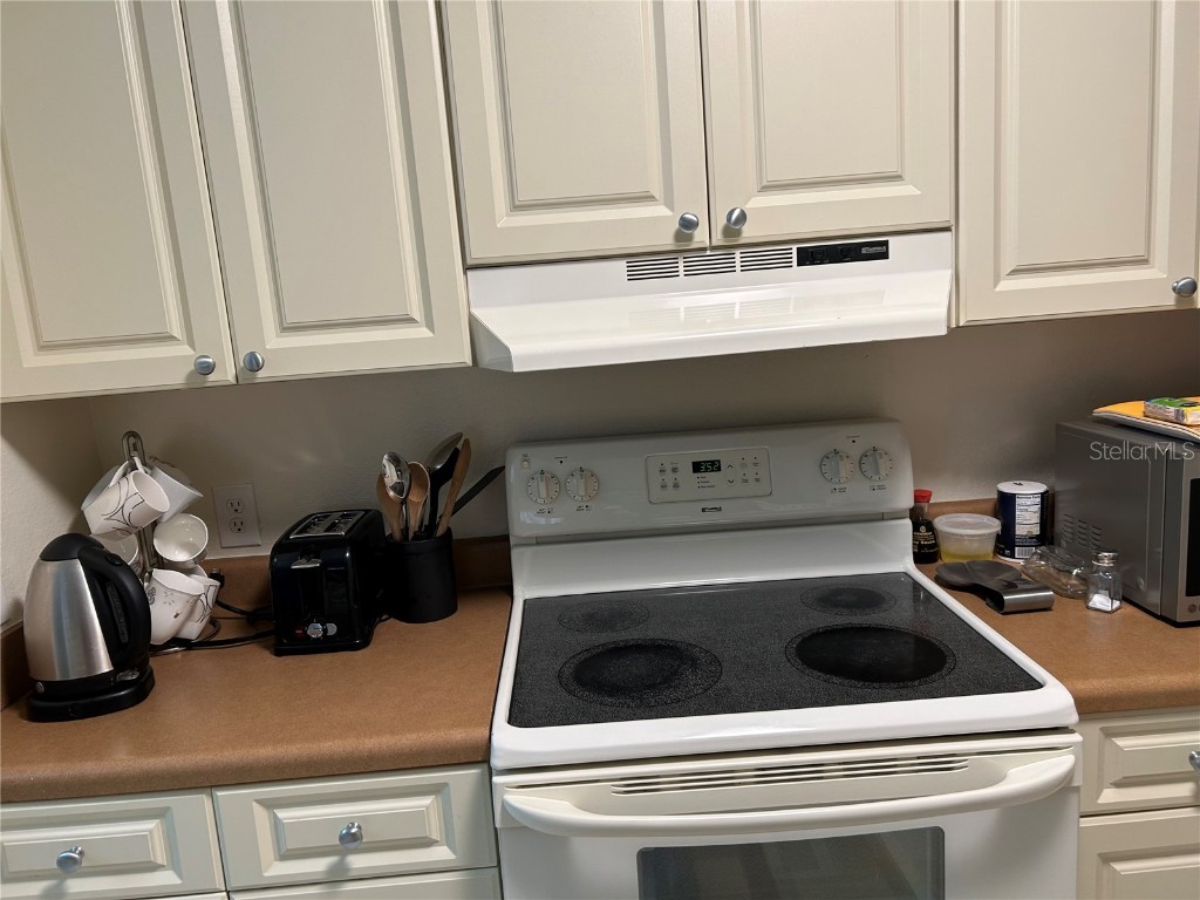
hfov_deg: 67.3
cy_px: 450
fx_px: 901
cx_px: 600
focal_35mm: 26
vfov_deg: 53.1
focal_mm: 5.7
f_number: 1.5
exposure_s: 1/60
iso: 64
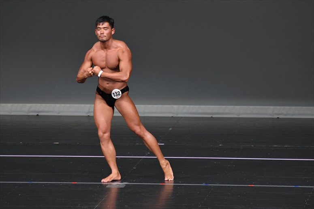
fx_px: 3008
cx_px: 157
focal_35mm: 345
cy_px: 104
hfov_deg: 6.0
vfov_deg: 4.0
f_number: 5.6
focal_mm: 230
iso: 4000
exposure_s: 1/400
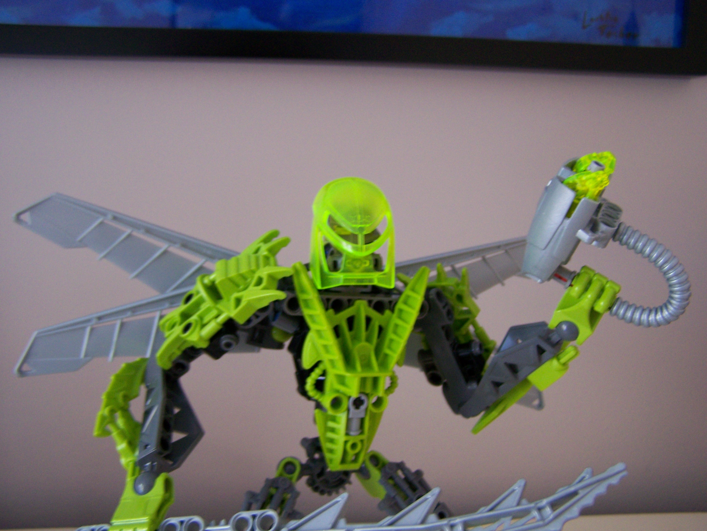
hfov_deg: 48.9
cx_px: 354
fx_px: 777
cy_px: 266
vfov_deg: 37.8
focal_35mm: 38
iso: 160
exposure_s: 1/13
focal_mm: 6.3
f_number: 2.8
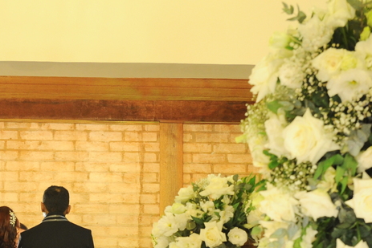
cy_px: 294
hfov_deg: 14.0
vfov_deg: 9.4
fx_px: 1499
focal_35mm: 145
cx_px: 47
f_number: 8
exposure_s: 1/2
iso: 1000
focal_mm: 56
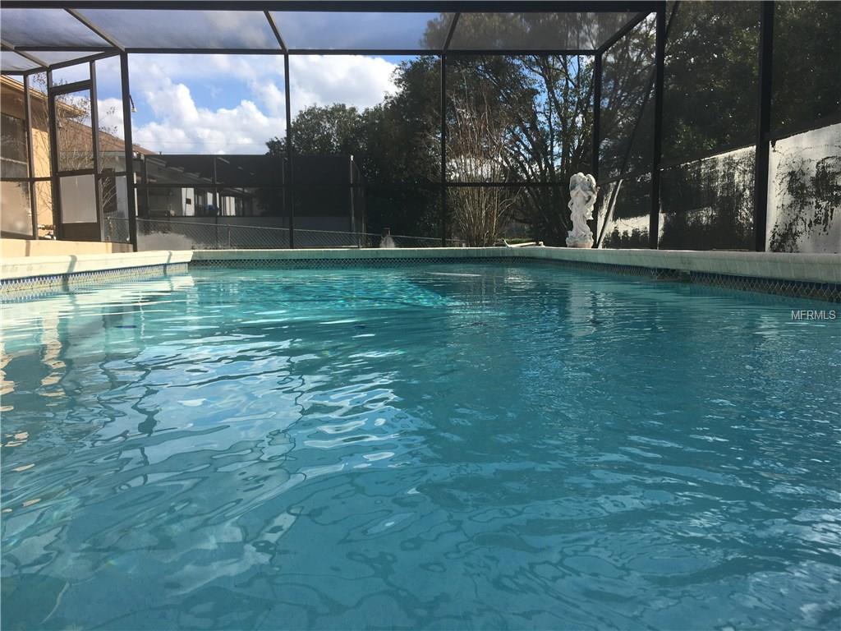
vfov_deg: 48.2
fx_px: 705
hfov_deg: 61.7
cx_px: 420
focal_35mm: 29
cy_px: 316
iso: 25
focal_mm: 4.15
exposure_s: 1/894
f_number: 2.2
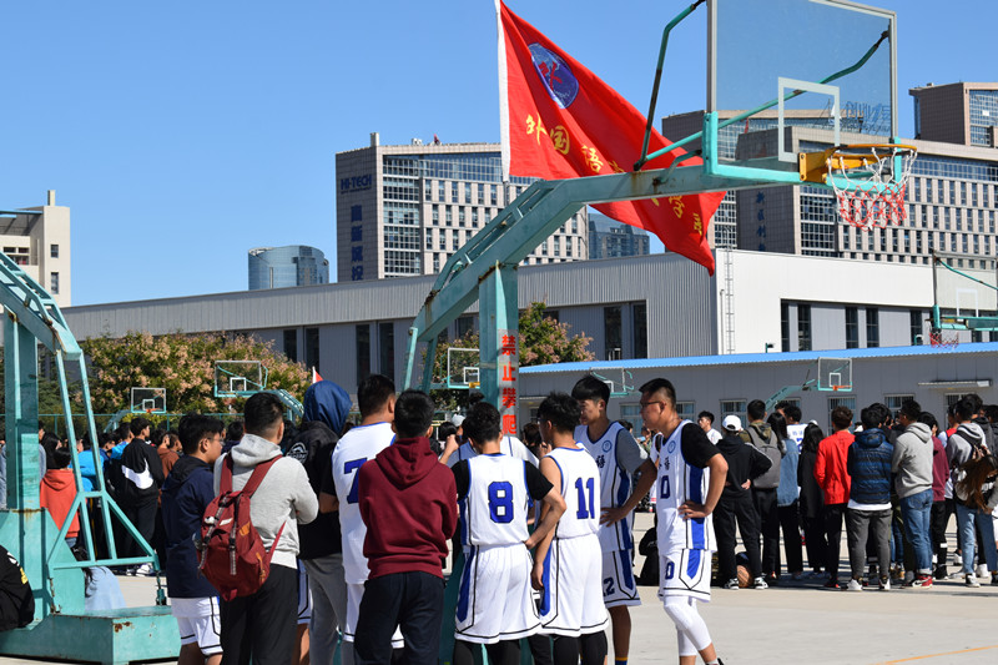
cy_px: 332
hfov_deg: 24.6
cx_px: 499
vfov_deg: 16.5
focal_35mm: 82
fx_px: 2286
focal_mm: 55
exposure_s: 1/400
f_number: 10
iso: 200
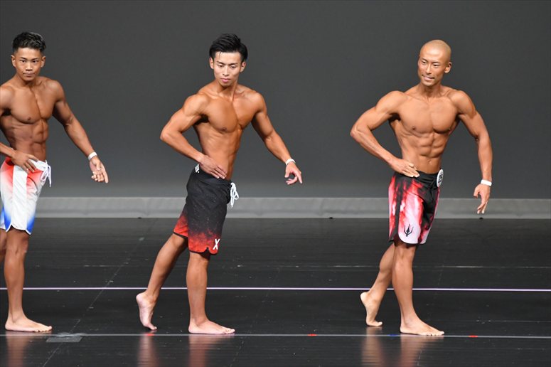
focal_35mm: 345
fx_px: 5278
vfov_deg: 4.0
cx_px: 276
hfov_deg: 6.0
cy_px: 184
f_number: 5.6
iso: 4000
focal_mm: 230
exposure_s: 1/400
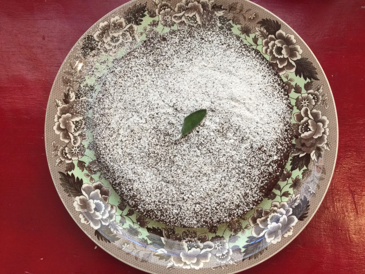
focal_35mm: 29
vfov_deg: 48.2
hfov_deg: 61.7
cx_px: 182
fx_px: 306
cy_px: 137
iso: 50
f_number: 2.2
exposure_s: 1/30
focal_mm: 4.15
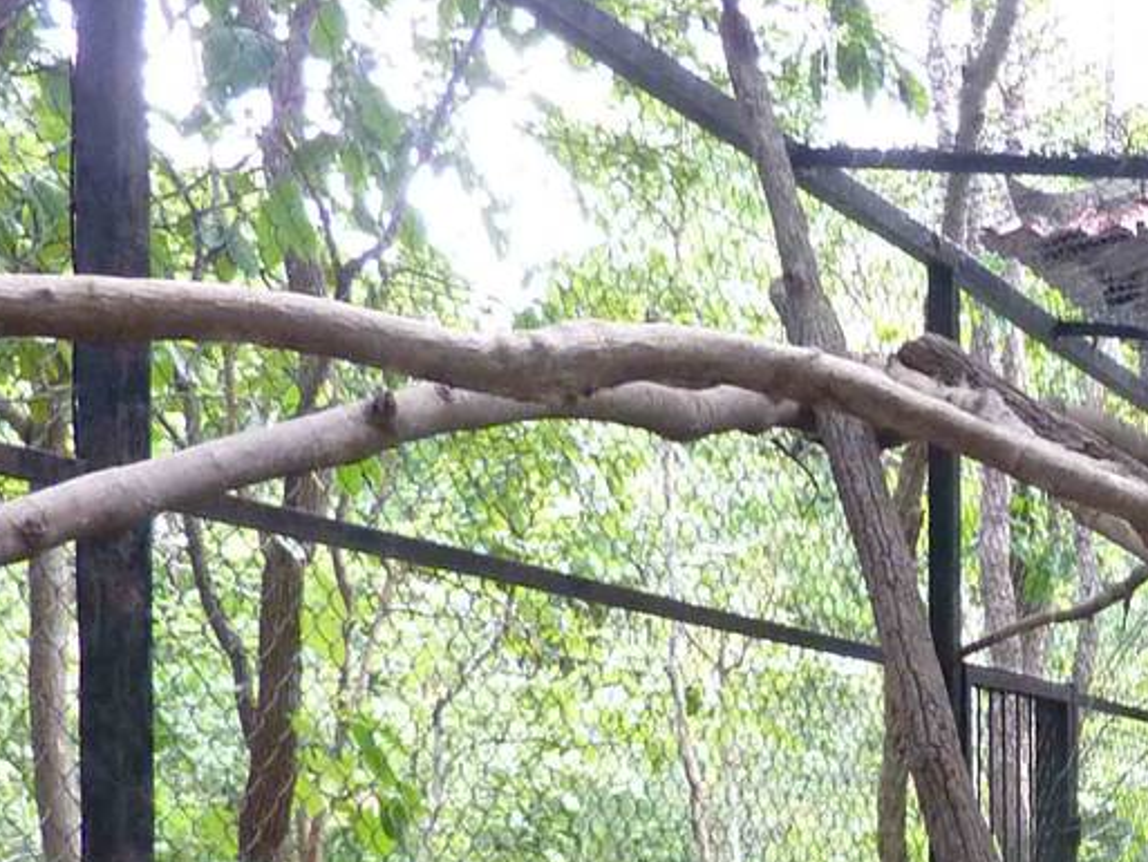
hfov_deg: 21.6
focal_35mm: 78
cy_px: 1050
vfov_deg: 17.9
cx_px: 1634
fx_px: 2587
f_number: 3.3
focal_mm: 4.1
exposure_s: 1/30
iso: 250
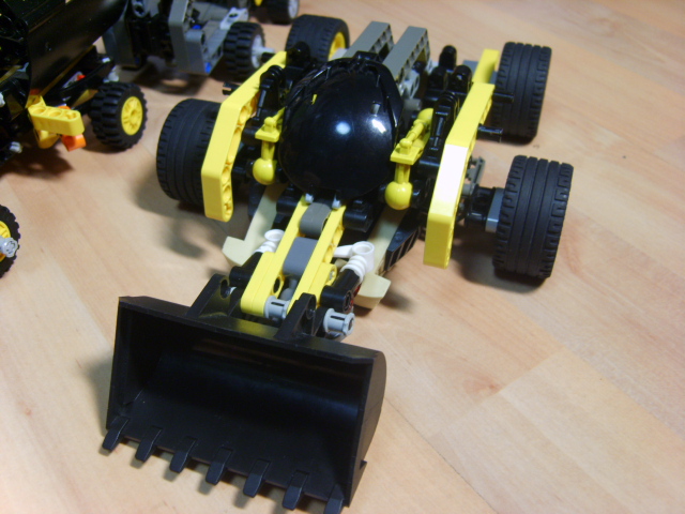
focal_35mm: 35
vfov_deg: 40.7
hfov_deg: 52.6
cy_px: 257
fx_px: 693
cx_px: 342
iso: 123
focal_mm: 7.4
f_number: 2.8
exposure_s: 1/15
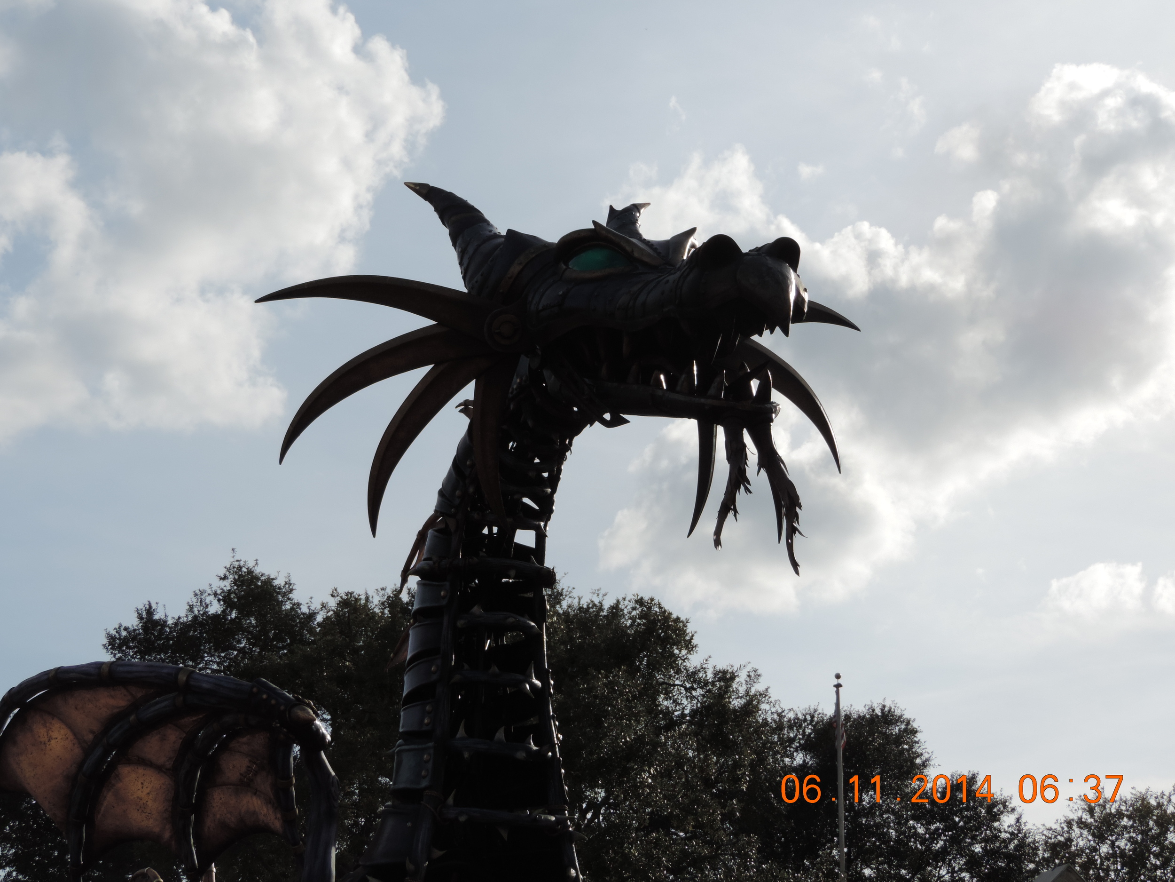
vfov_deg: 19.6
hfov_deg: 26.0
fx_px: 2546
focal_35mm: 75
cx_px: 588
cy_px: 441
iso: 80
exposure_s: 1/1250
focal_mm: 13.3
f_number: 3.9
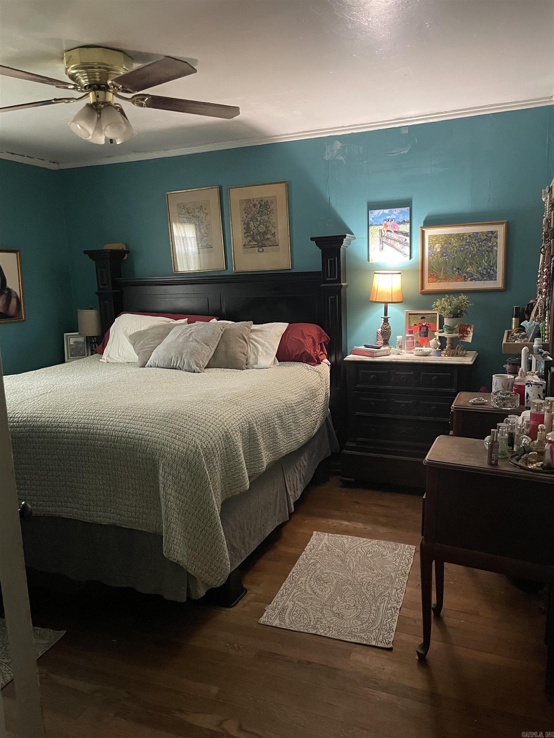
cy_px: 369
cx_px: 277
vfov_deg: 67.3
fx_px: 555
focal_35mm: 26
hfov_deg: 53.1
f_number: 1.6
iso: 640
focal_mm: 4.2
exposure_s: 1/30
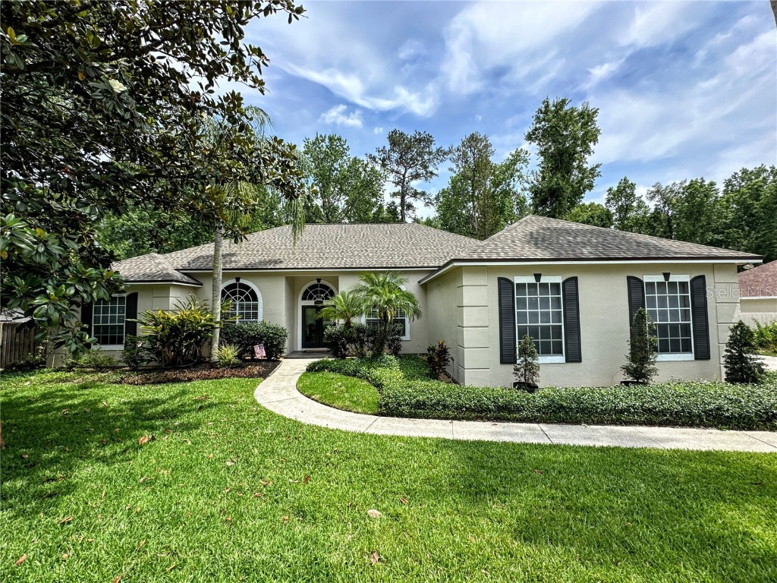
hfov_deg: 102.1
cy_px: 292
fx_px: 314
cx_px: 388
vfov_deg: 85.7
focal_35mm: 14
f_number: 2.2
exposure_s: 1/1182
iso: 40
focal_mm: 2.22
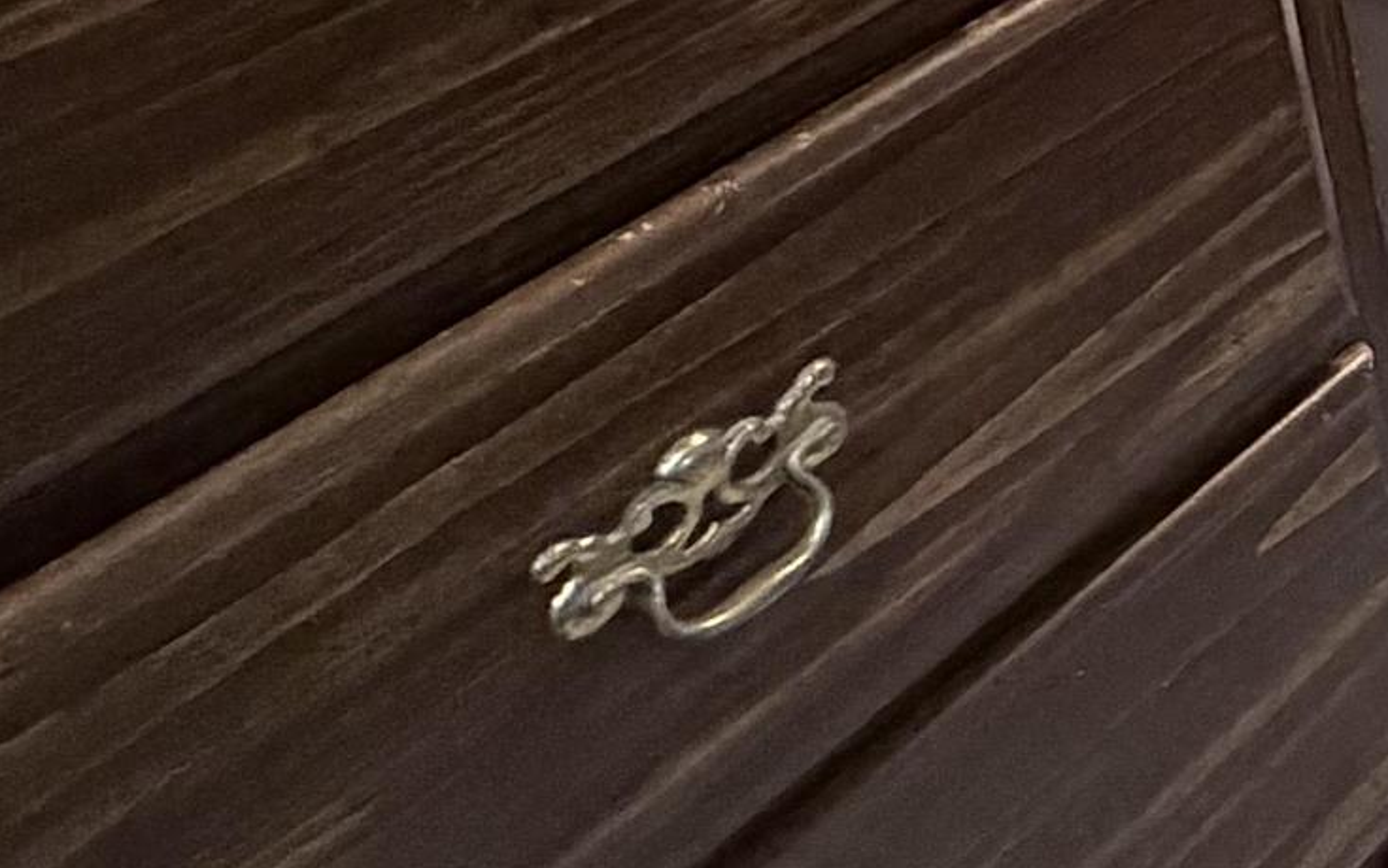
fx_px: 2346
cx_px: 2795
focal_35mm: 62
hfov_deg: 19.0
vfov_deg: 16.0
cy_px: -908
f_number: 2.2
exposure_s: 1/60
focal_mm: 2.22
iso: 320
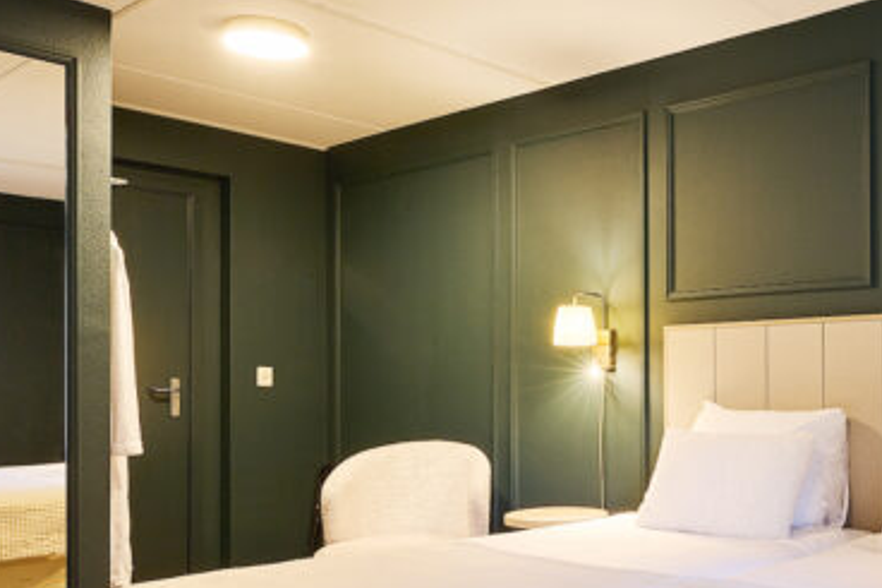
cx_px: 678
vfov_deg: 34.0
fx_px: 955
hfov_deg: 47.4
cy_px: 378
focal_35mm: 39
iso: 100
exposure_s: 1.6
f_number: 16
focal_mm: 14
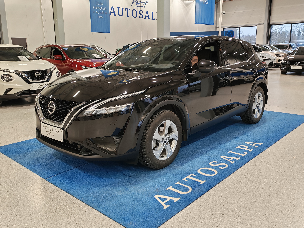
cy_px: 114
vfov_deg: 42.9
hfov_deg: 55.4
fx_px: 290
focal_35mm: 33
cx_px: 152
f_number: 1.9
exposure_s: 1/100
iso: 400
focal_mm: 6.12
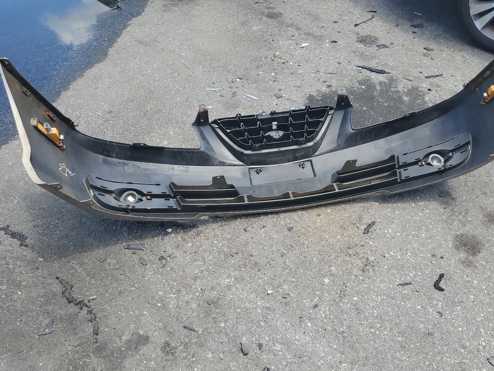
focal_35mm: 30
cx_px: 277
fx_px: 428
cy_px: 204
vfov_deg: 46.7
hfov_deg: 59.8
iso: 50
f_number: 1.5
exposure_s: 1/909
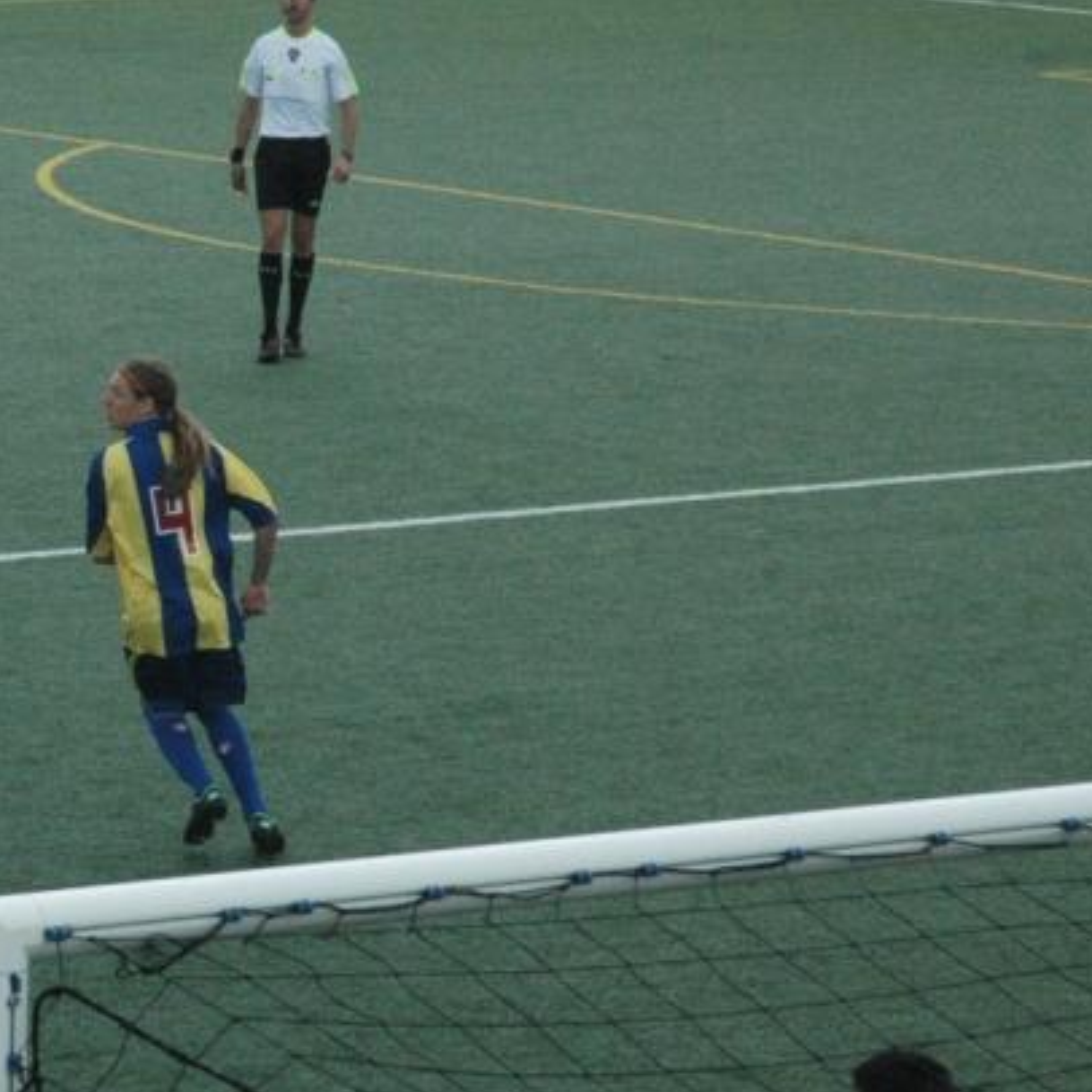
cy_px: 566
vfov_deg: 7.8
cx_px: -140
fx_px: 8030
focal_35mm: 225
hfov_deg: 7.7
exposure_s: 1/400
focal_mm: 70
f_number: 10
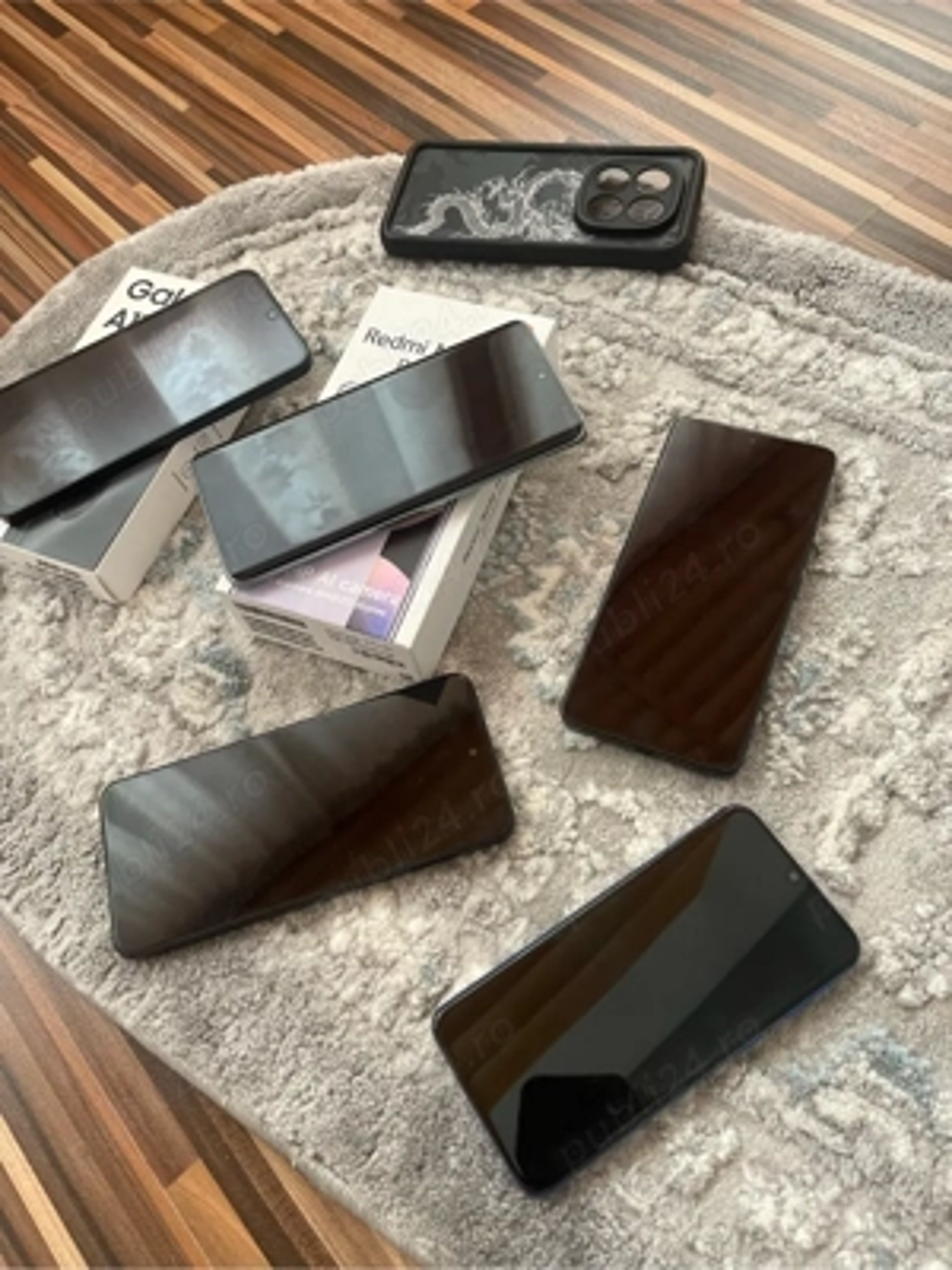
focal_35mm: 25
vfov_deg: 69.4
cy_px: 635
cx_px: 476
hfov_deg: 54.9
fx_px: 917
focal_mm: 5.1
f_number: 1.6
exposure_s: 1/60
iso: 250
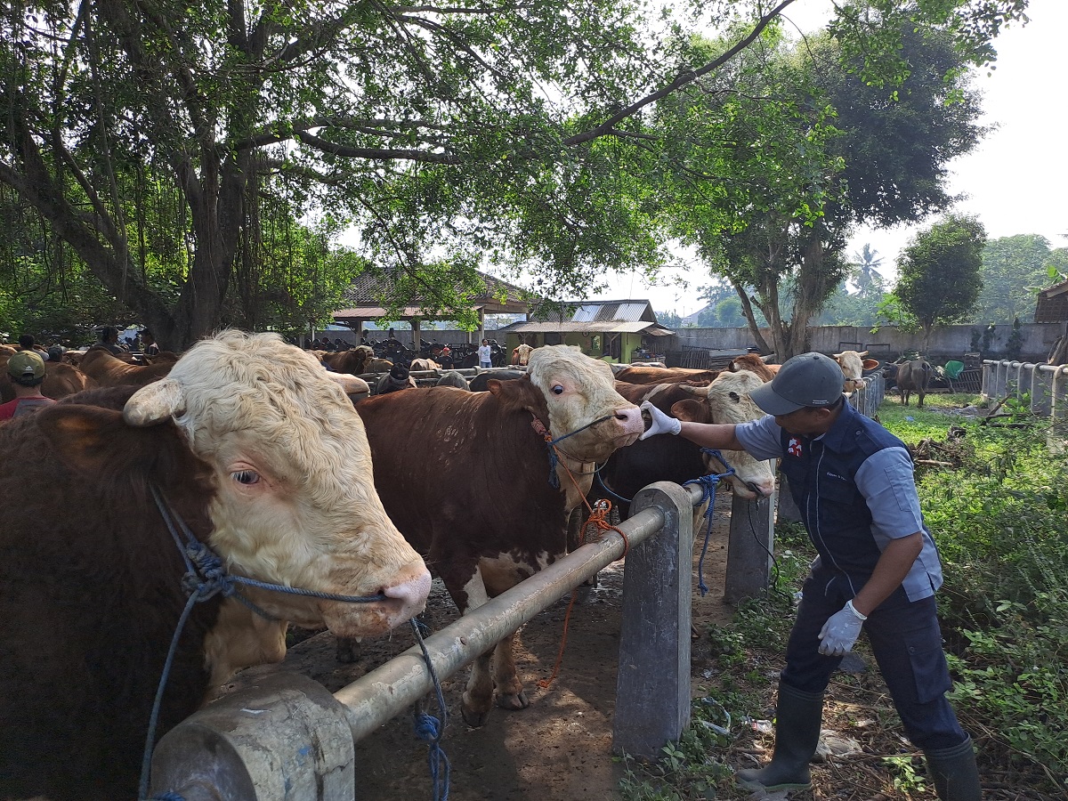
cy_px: 400
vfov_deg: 54.9
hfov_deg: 69.4
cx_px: 534
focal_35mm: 25
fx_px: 771
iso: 30
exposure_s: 1/681
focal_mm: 4.65
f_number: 1.8
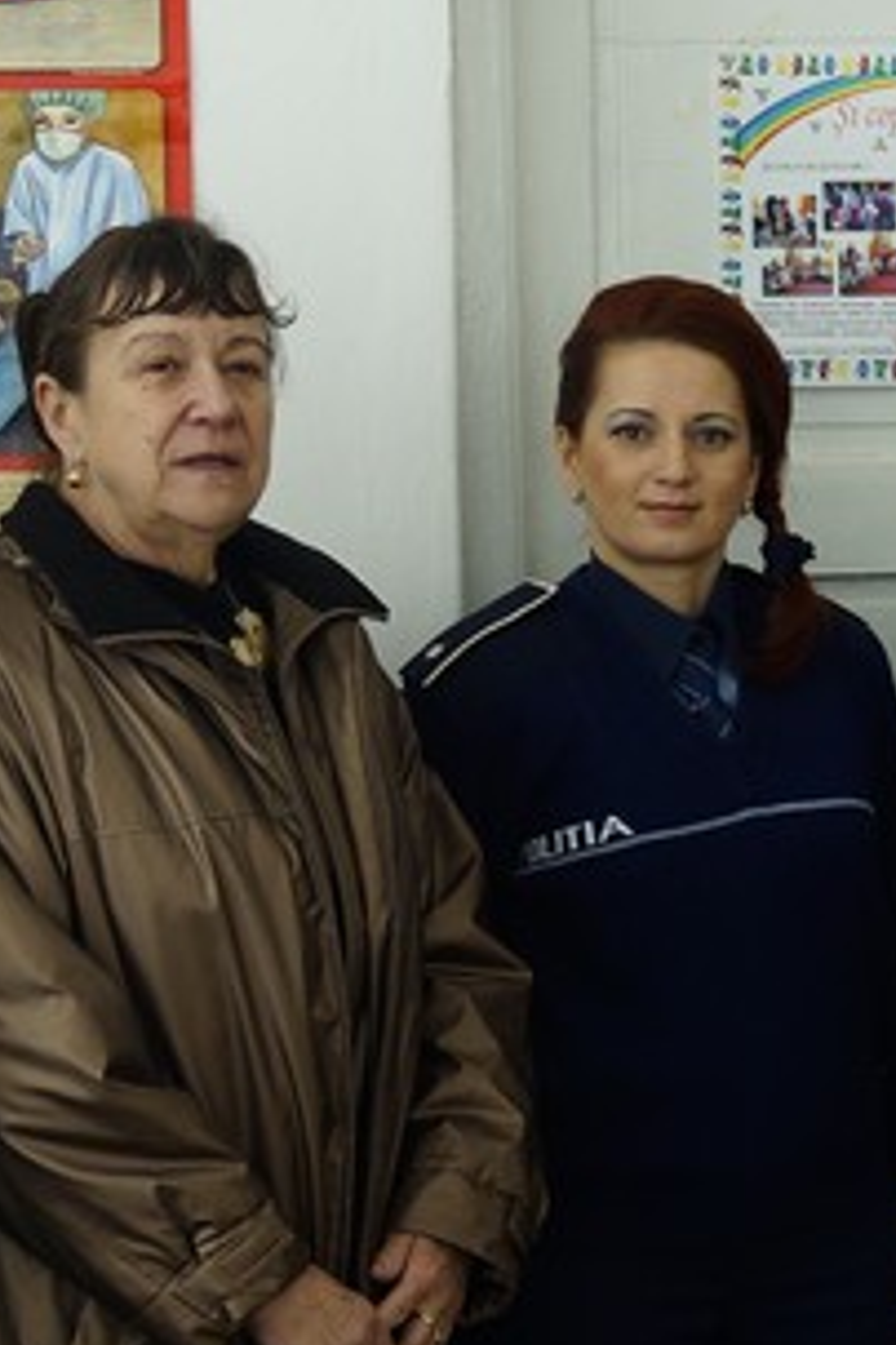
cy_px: 648
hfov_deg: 10.8
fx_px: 4666
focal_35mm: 125
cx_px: 1045
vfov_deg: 16.4
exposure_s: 1/30
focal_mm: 28
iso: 200
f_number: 2.8
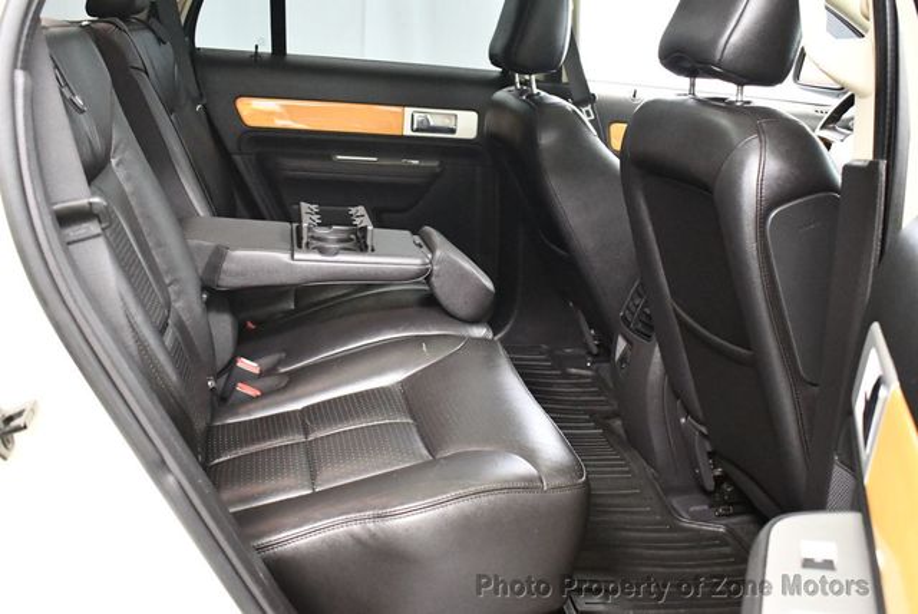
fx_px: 919
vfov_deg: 36.9
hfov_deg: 53.1
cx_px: 459
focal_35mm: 36
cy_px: 307
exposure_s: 1/60
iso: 7200
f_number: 3.5
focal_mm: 18
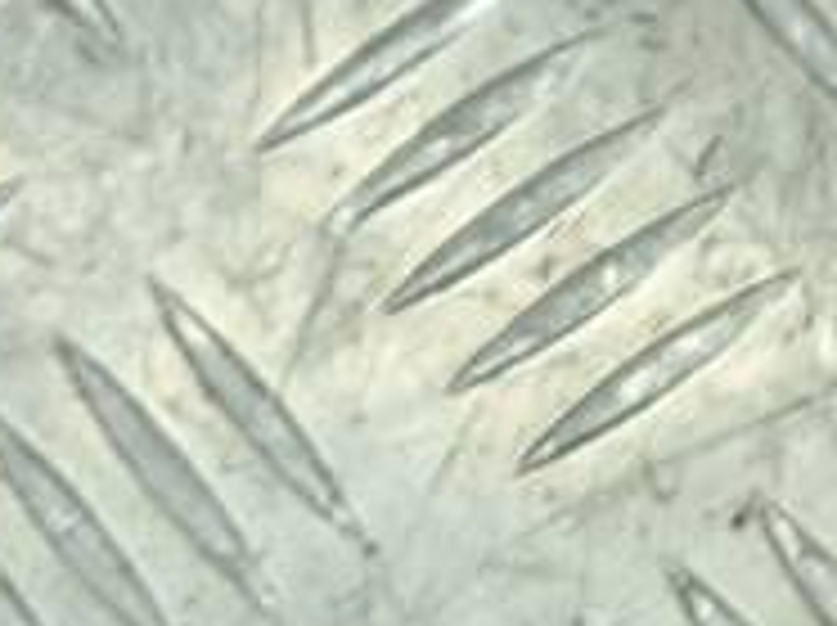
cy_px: 1396
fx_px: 3332
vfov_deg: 9.7
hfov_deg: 13.8
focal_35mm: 138
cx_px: 1089
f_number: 1.8
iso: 50
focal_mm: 4.6
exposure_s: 1/50
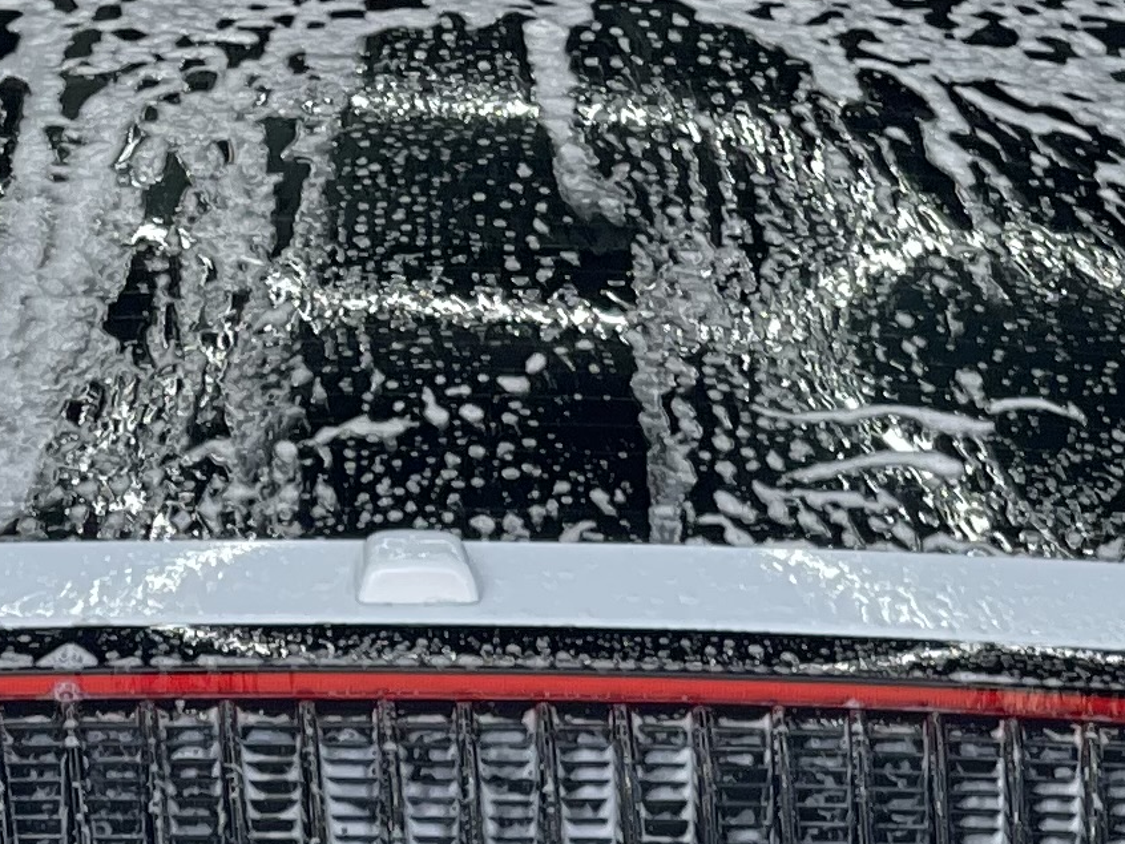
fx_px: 9915
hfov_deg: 6.5
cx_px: 302
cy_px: 1256
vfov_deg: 4.8
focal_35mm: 305
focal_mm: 7.5
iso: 25
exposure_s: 1/121
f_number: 2.2
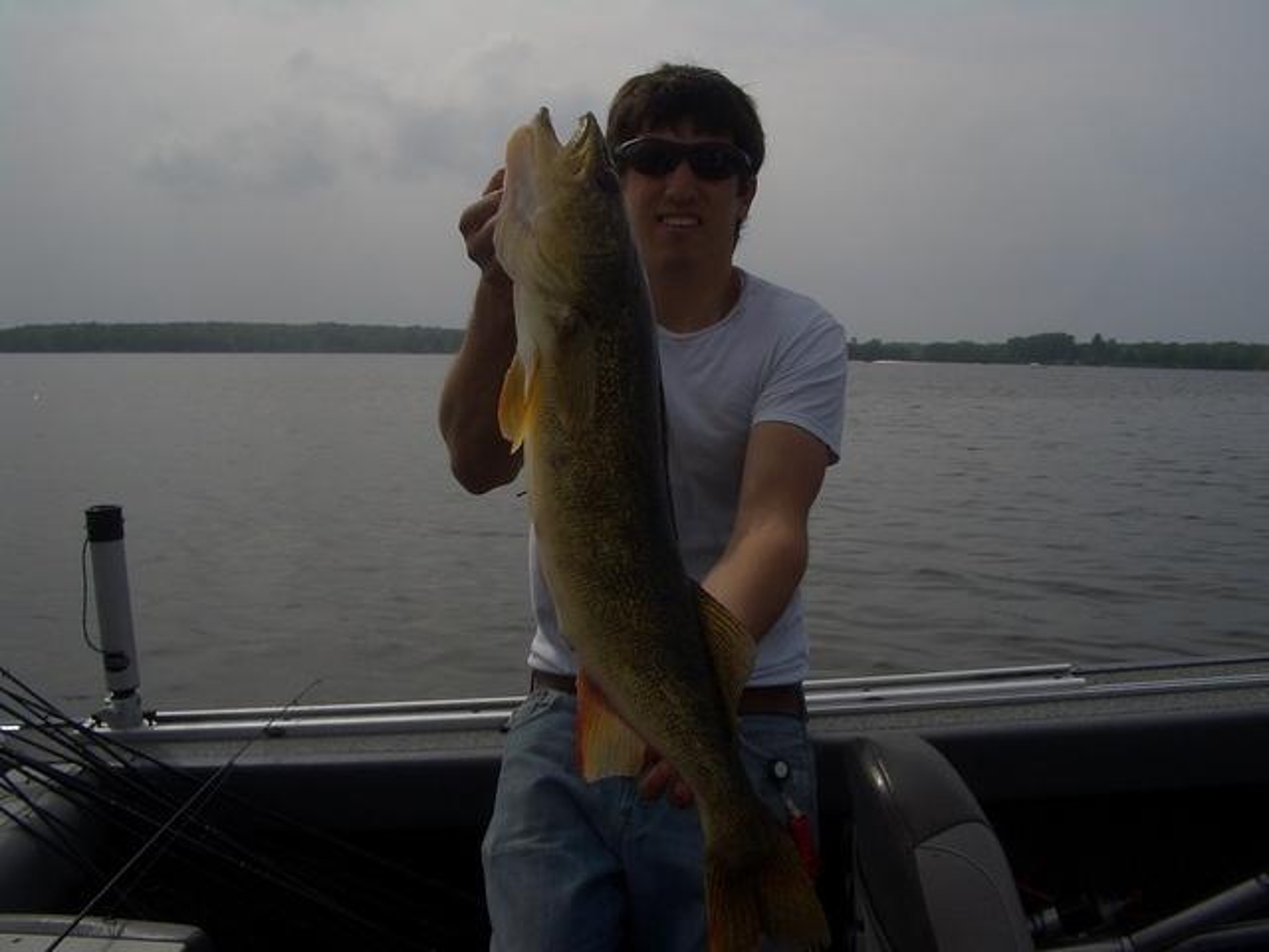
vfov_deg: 40.7
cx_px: 634
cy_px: 476
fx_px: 1283
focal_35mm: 35
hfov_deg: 52.6
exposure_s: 1/1250
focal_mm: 5.8
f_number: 4.3
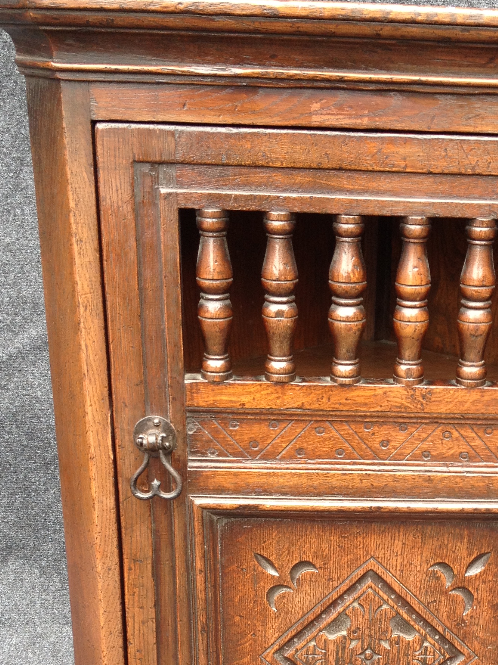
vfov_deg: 28.9
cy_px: 562
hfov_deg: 22.3
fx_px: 1247
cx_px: 380
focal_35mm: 65
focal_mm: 4.28
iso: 64
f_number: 2.4
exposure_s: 1/120
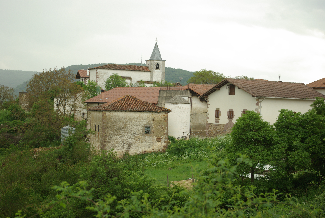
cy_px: 109
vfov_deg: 16.6
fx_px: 746
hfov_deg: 24.6
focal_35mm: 82
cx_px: 162
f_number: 5.6
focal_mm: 55
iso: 200
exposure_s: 1/180
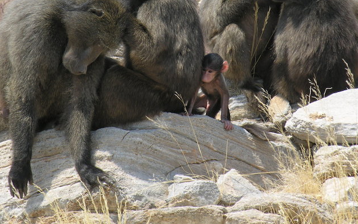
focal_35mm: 536
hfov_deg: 3.9
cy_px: 43
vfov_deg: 2.5
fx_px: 5230
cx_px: 191
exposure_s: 1/140
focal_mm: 86
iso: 50
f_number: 6.4
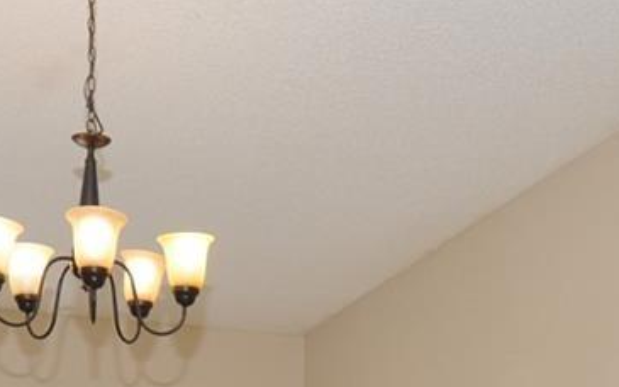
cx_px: 261
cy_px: 543
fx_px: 1130
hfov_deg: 30.6
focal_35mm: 67
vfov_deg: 17.8
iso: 400
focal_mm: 10
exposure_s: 1/125
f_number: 5.6
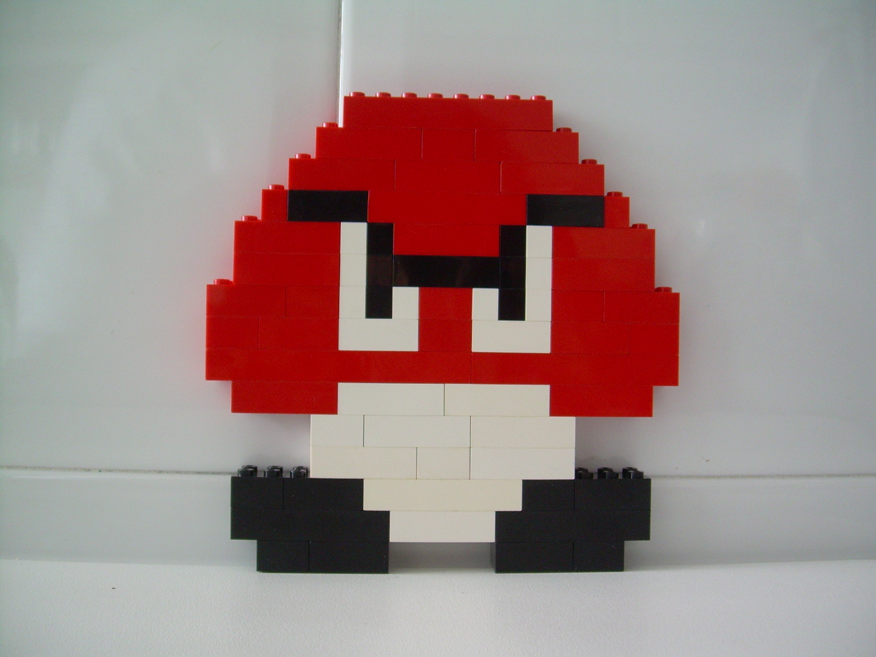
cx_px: 438
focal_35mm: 38
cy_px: 328
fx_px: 962
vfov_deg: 37.7
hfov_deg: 49.0
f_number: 2.8
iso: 168
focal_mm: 6.3
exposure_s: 1/2
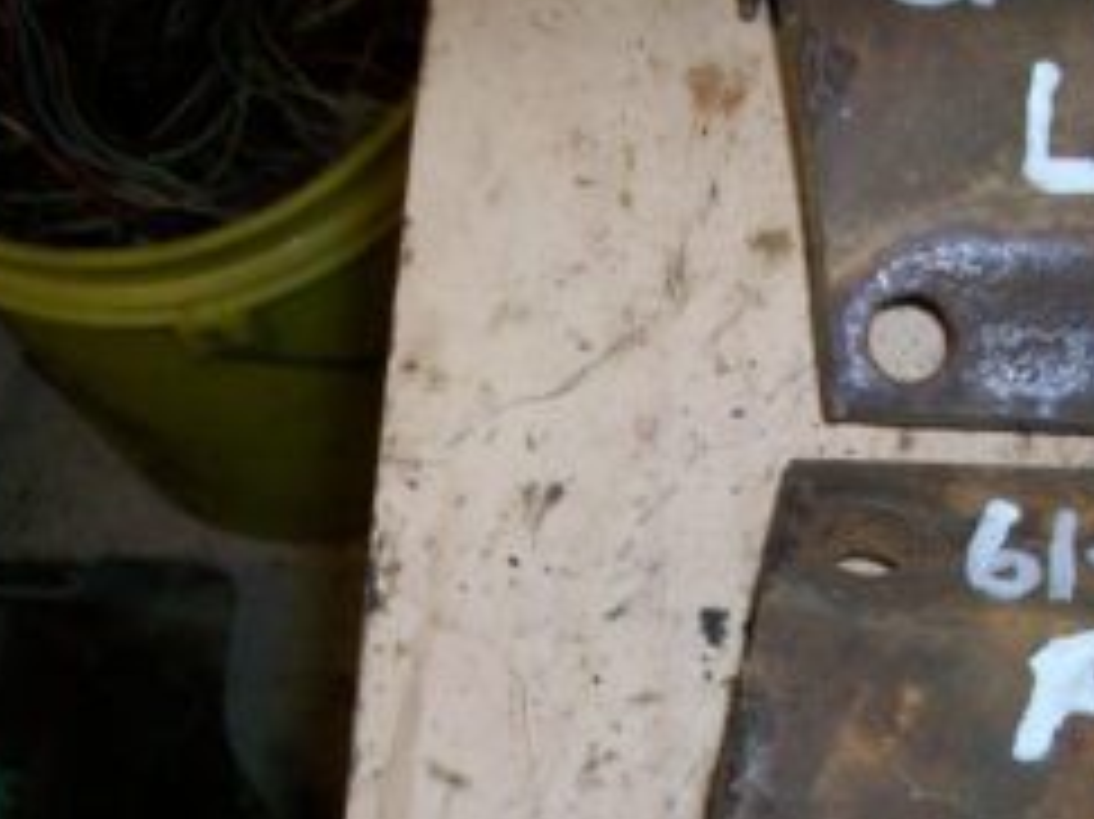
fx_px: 2211
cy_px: 619
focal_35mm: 70
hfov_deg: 27.1
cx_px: 914
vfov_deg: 20.8
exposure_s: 1/60
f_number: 2.8
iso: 160
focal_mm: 5.7
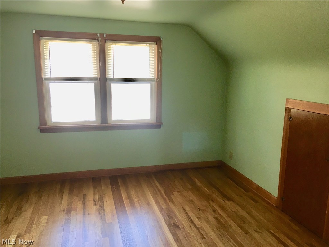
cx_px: 164
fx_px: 276
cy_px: 124
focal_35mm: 29
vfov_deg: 48.2
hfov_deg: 61.7
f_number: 2.2
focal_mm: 4.15
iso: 40
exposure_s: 1/30
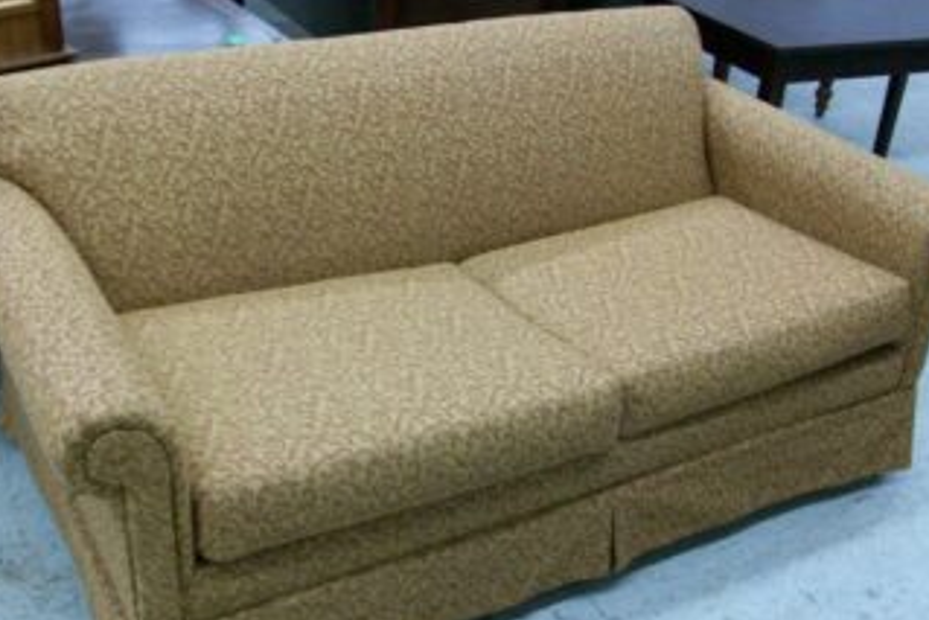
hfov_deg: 46.4
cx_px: 438
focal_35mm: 42
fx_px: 1084
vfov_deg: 31.9
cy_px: 317
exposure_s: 1/26
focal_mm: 5.7
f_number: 2.8
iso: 160
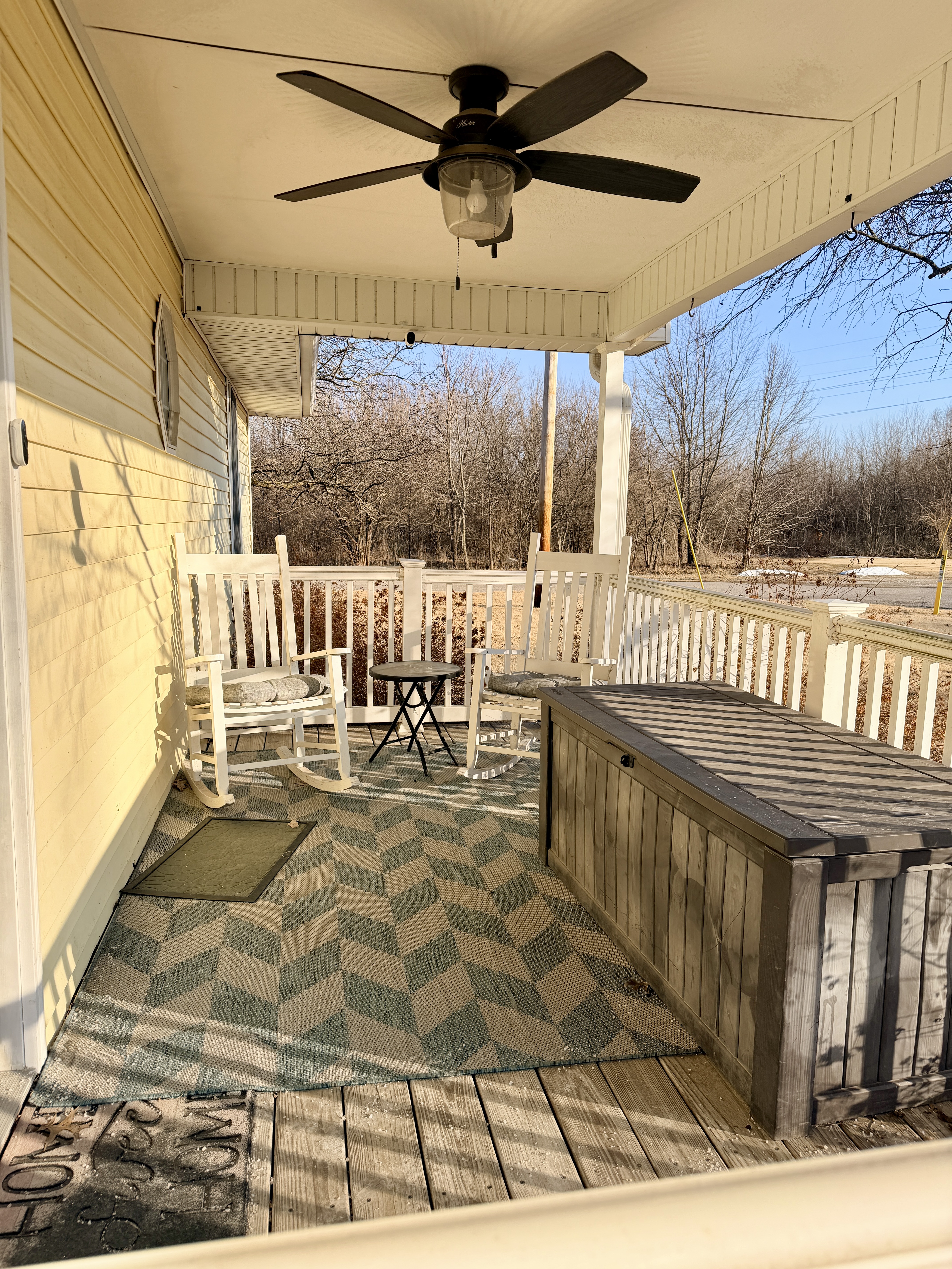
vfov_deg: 71.6
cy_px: 634
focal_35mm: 24
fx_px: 880
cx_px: 476
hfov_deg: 56.8
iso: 80
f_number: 1.78
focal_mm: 6.76
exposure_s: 1/2801
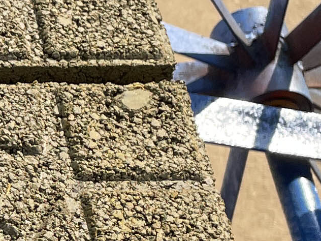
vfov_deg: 8.9
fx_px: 1539
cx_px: -267
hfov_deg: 11.1
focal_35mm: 166
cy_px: 129
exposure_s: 1/1531
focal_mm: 4.2
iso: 32
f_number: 1.6
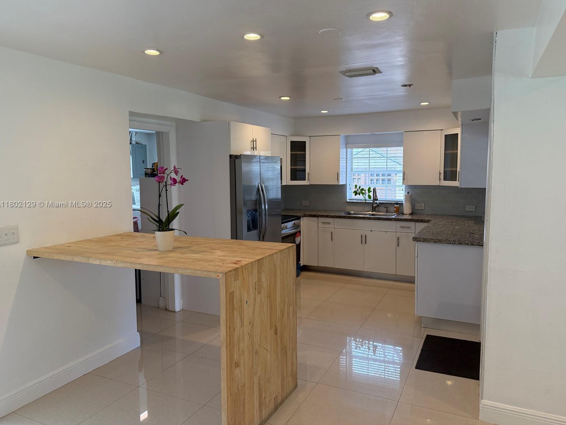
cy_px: 205
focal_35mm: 25
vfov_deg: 54.9
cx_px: 288
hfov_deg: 69.4
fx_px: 409
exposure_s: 1/168
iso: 160
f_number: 1.78
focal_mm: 6.76
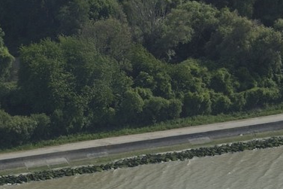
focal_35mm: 616
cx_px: -302
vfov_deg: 2.2
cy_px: 361
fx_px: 4840
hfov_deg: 3.3
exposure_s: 1/500
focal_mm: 145
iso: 400
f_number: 10
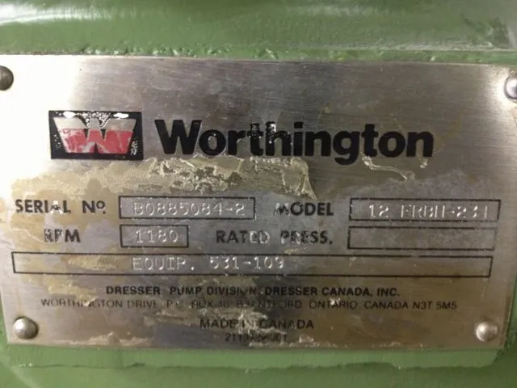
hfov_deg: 52.6
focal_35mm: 35
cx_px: 258
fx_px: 523
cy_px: 194
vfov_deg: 40.7
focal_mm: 4.28
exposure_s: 1/20
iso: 320
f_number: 2.4
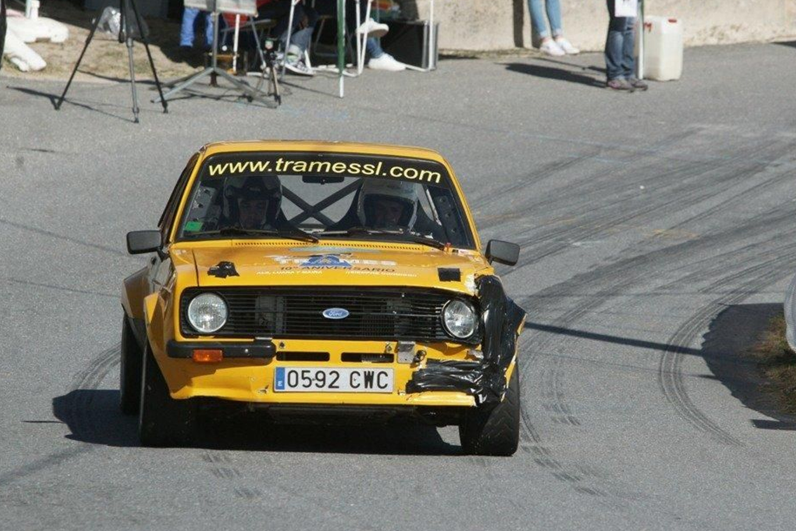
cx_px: 414
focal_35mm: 447
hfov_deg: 4.6
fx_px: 9884
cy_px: 289
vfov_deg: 3.1
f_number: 10
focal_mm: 400
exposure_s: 1/1600
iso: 800
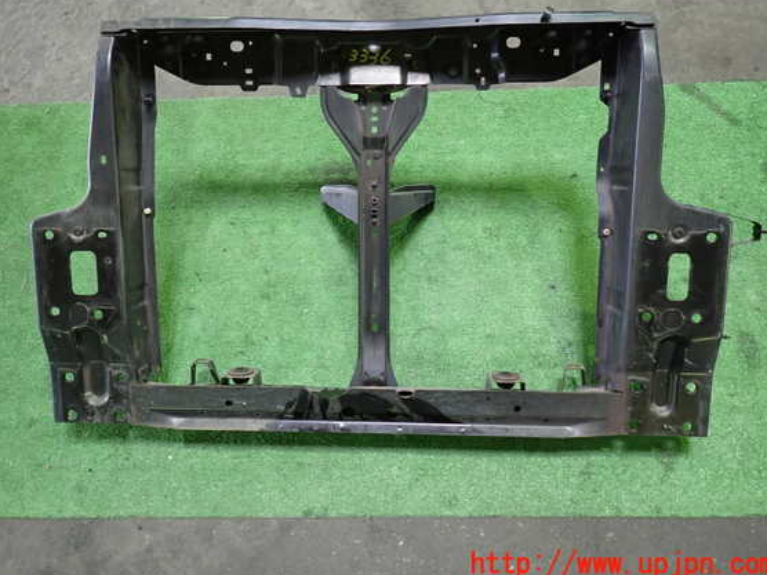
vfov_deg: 51.3
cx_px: 368
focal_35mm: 27
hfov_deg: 65.3
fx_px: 598
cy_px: 272
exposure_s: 1/30
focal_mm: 4.5
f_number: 2
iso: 320
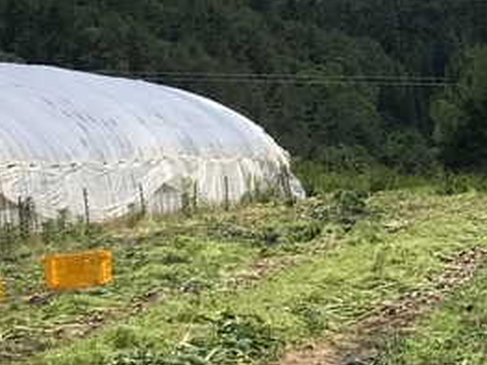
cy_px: 91
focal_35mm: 128
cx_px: 963
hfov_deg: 13.3
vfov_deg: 11.5
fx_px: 1800
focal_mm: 3.99
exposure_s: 1/2907
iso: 20
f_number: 1.8
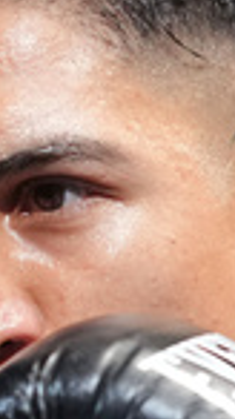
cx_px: 14
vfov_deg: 5.8
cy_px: 573
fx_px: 4081
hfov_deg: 3.3
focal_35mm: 368
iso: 2500
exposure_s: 1/2000
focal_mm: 50
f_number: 2
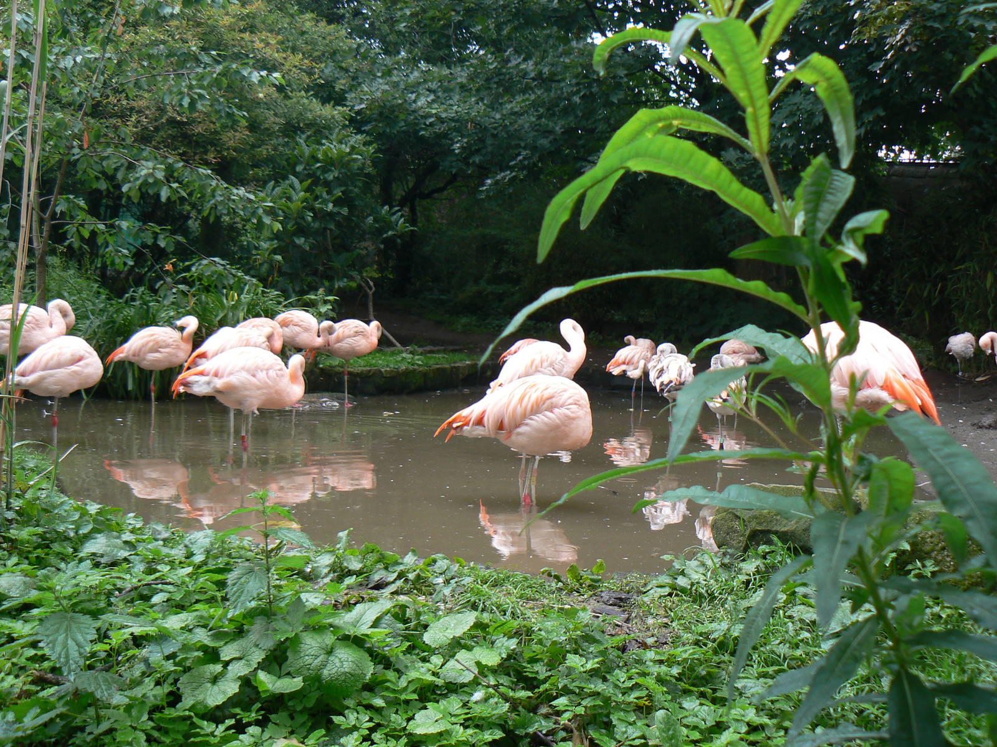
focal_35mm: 36
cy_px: 374
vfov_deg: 39.7
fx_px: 1037
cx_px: 498
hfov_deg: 51.4
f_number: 3.2
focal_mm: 6
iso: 80
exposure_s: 1/50
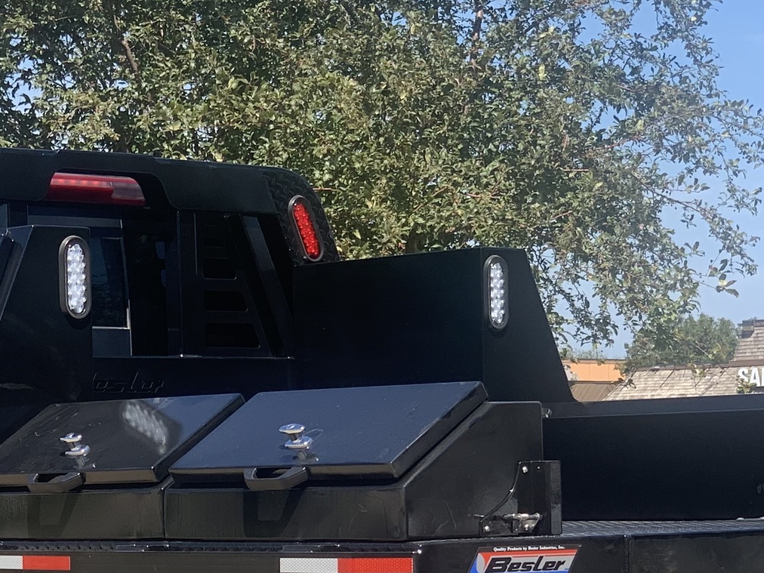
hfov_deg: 14.3
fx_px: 3024
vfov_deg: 10.7
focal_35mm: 137
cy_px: 557
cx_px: 78
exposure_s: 1/675
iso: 16
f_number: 2.4
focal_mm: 6
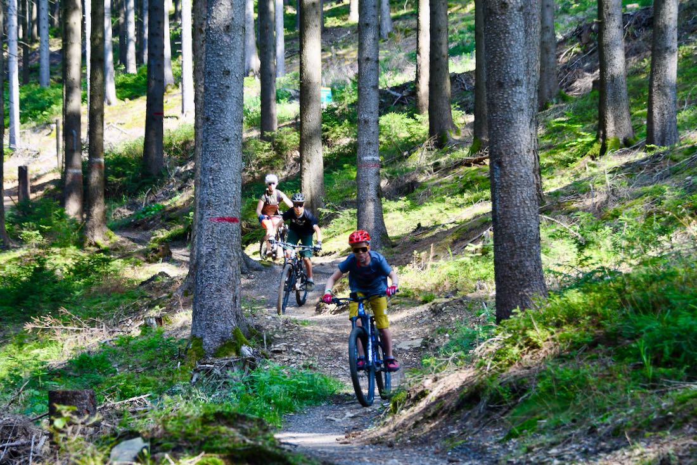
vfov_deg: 10.2
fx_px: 2614
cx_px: 348
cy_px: 232
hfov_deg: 15.2
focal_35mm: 135
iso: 400
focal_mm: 90
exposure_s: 1/250
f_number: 5.6
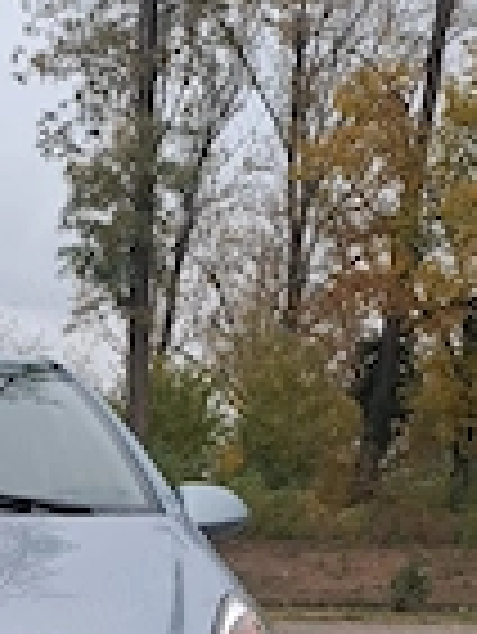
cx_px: -153
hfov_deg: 19.1
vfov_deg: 25.7
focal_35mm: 71
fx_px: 1303
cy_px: 665
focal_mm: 4.65
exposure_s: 1/60.2
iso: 64
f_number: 1.8
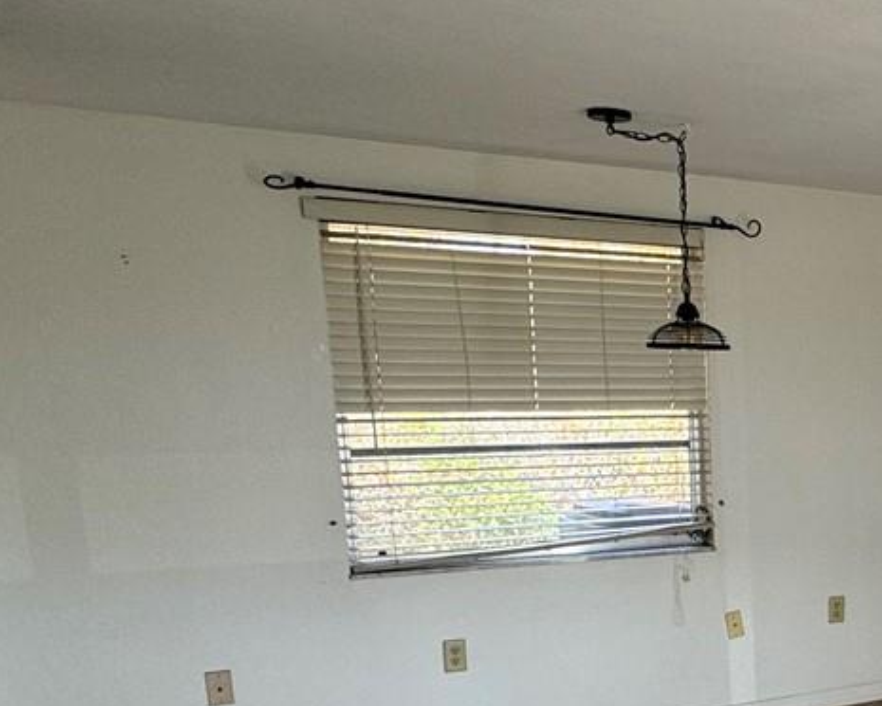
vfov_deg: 30.9
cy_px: 609
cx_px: 1055
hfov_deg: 32.7
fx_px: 1227
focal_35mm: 47
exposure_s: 1/99
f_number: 2.2
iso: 80
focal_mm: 2.22
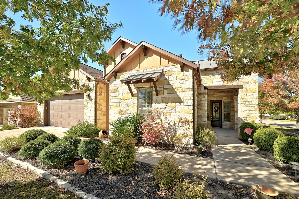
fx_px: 116
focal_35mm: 14
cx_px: 150
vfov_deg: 81.2
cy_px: 100
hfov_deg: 104.3
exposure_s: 1/200
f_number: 10
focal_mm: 14
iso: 400
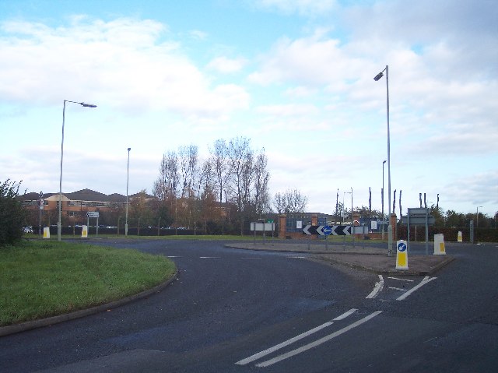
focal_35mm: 38
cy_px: 186
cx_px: 249
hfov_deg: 49.0
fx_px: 546
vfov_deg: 37.7
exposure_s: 1/700
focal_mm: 8
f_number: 2.8
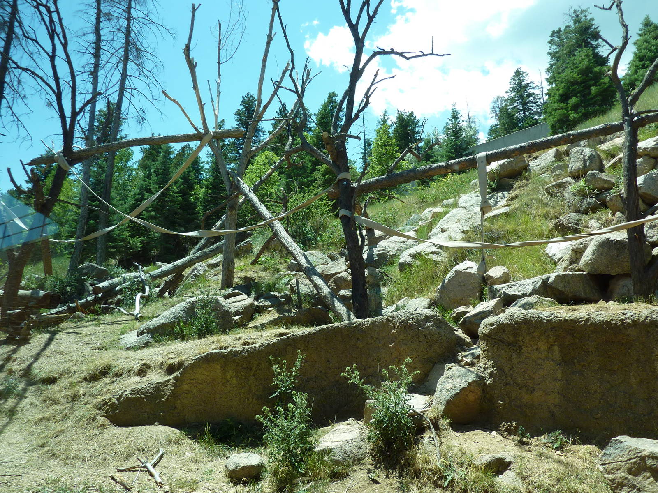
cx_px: 329
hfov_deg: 69.4
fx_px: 475
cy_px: 246
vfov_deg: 54.9
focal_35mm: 25
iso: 125
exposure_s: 1/500
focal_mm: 4.1
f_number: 3.3
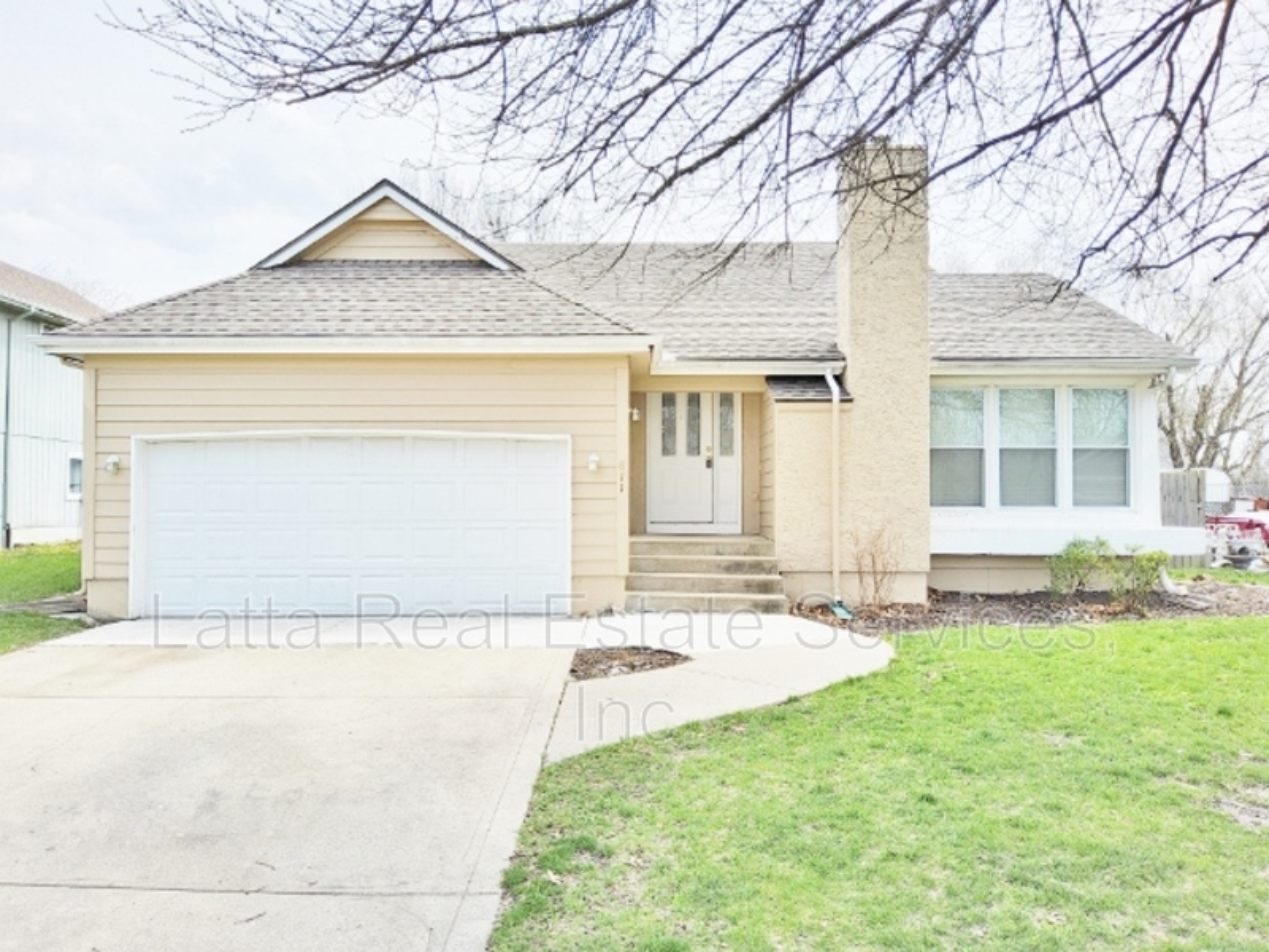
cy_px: 476
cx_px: 634
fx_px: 916
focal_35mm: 25
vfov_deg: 54.9
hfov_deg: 69.4
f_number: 2
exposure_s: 1/784
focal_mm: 3.08
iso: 32
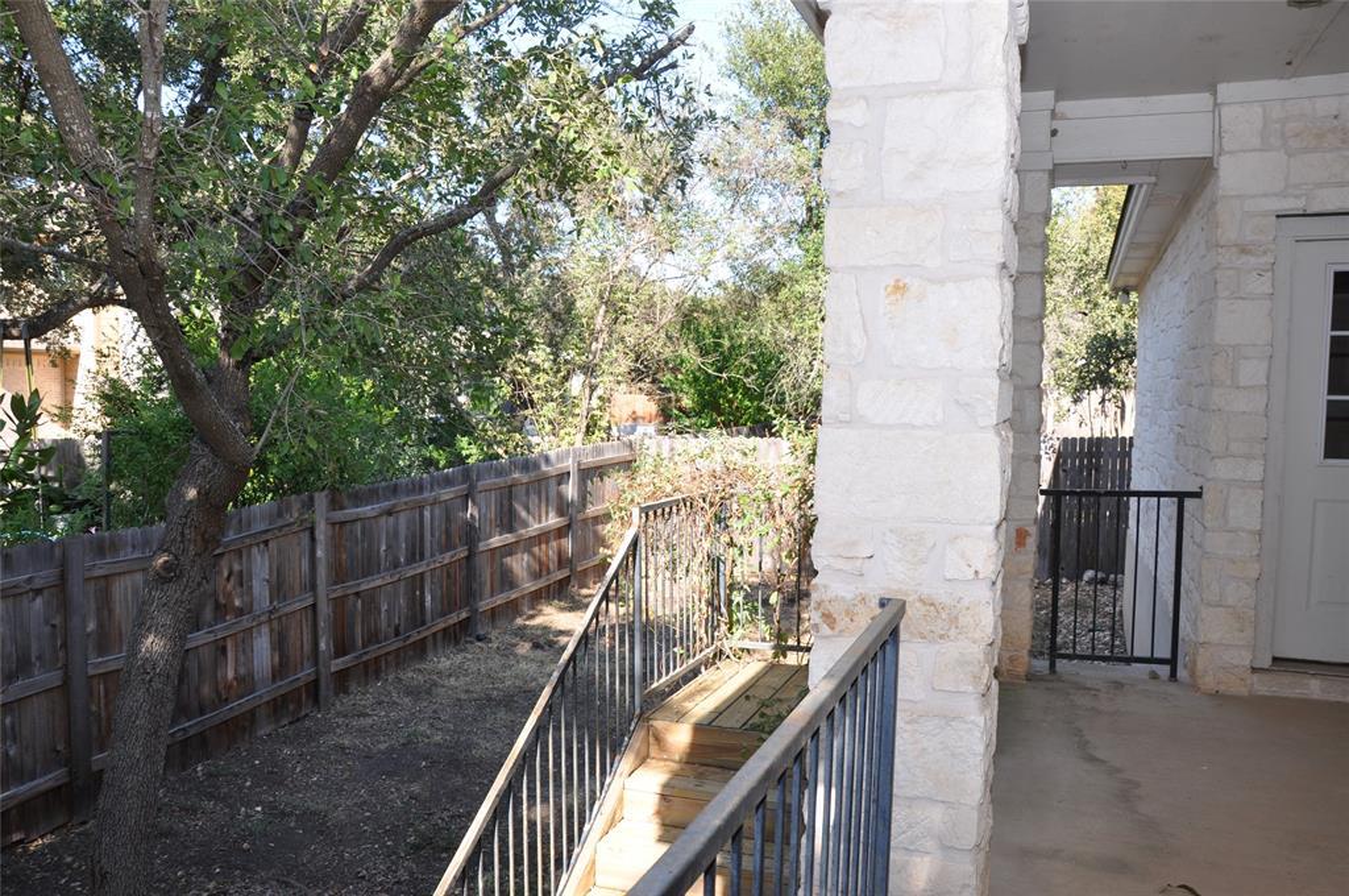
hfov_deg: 67.4
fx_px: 1010
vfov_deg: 47.8
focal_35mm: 27
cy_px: 448
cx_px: 674
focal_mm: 18
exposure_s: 1/160
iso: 200
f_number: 6.3
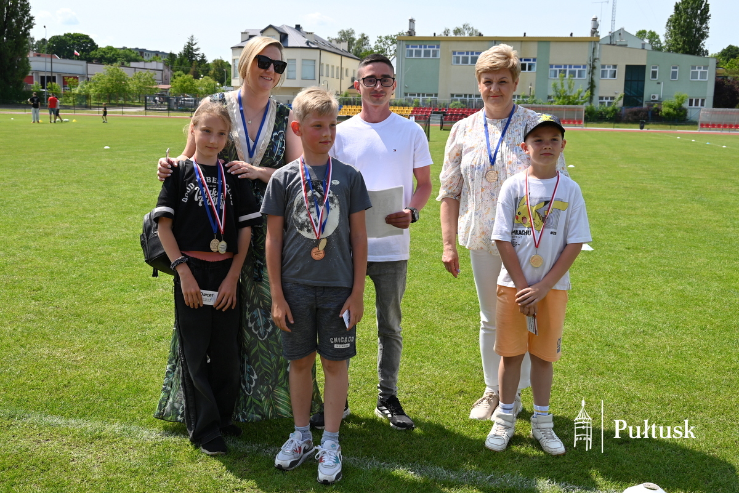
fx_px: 708
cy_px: 246
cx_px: 370
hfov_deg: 55.1
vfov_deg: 38.4
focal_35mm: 34
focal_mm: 34.5
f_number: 6.3
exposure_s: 1/320
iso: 100
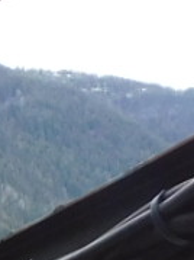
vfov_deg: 9.4
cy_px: 356
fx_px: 1541
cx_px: -524
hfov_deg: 6.2
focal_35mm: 206
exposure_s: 1/200
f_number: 3
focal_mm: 4
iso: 125
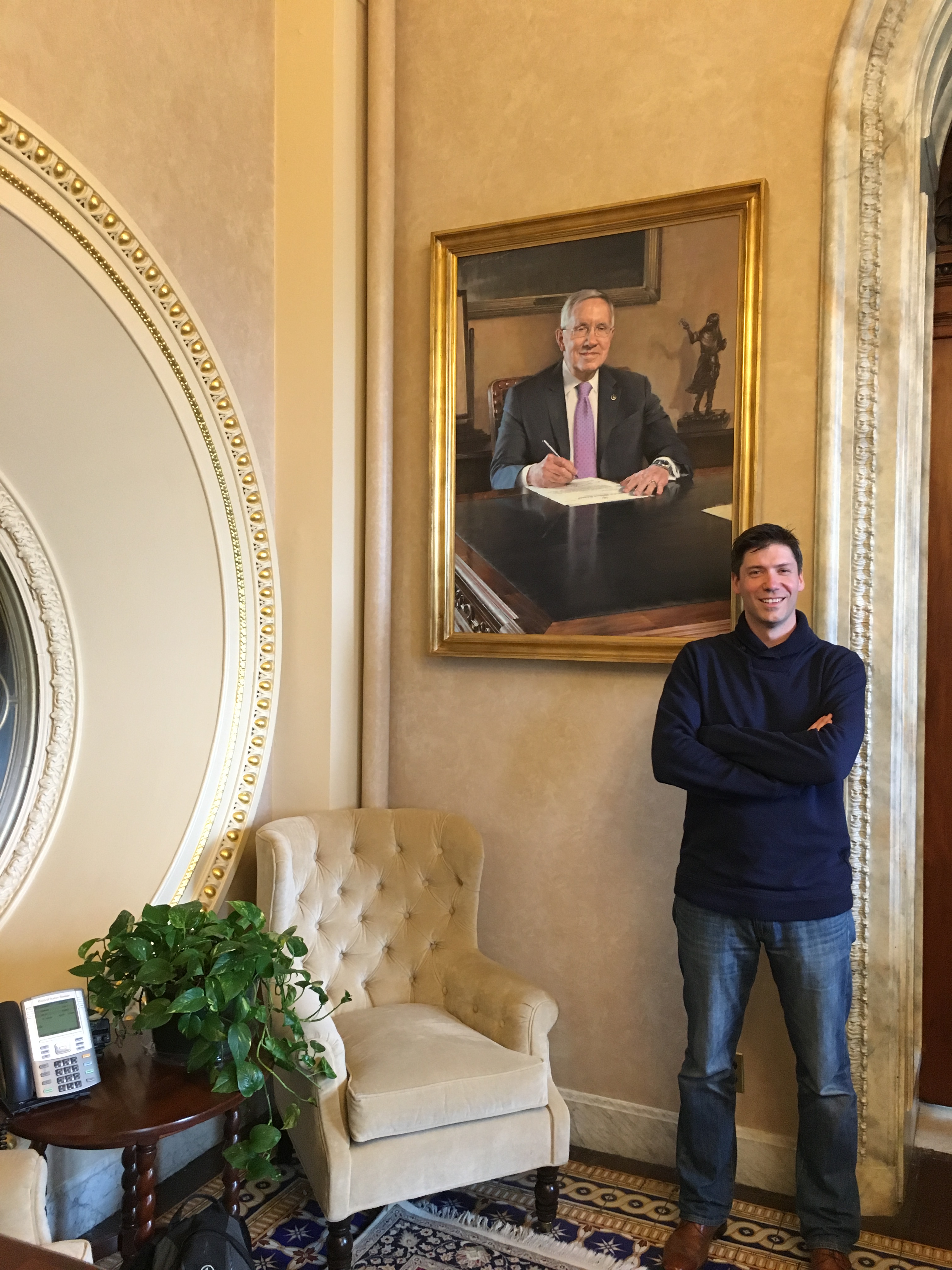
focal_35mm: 29
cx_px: 476
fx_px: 1063
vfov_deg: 61.7
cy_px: 635
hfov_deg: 48.2
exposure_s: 1/30
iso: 160
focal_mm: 4.15
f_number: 2.2
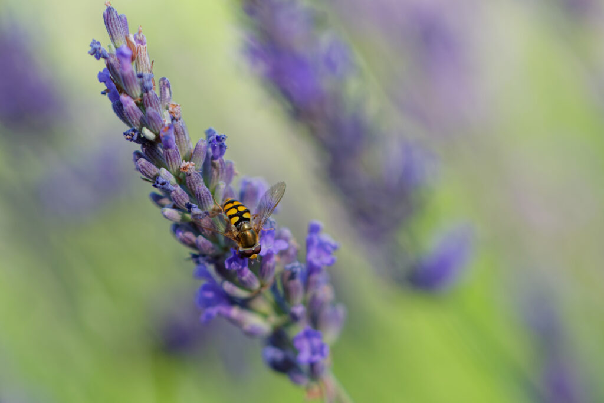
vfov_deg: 10.2
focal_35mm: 135
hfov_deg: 15.2
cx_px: 302
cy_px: 202
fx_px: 2265
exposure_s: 1/1600
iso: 450
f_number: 3.8
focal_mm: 90
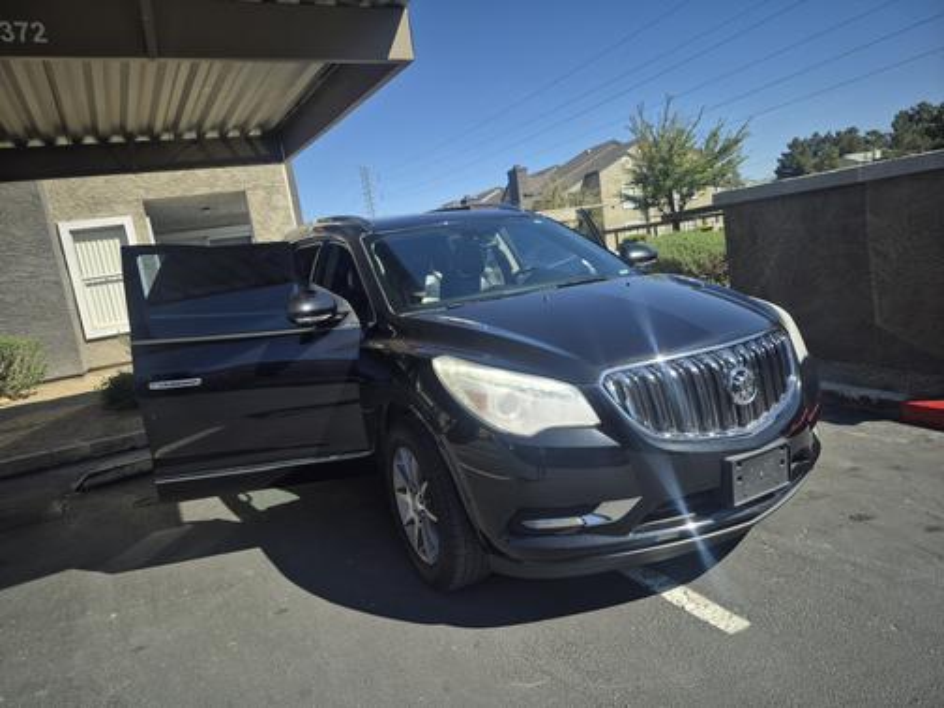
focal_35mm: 23
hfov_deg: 73.9
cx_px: 472
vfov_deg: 58.9
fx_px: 627
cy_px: 354
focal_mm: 5.4
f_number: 1.8
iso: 25
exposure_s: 1/1080
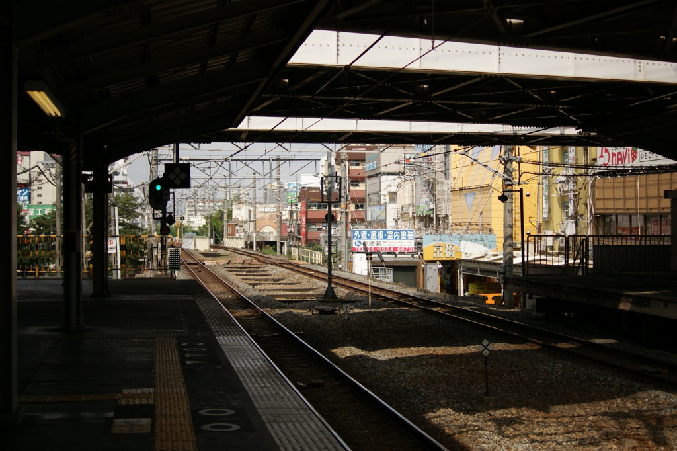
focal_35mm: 52
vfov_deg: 25.7
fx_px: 987
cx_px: 338
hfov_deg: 37.9
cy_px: 226
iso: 100
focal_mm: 35
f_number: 1.8
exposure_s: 1/4000
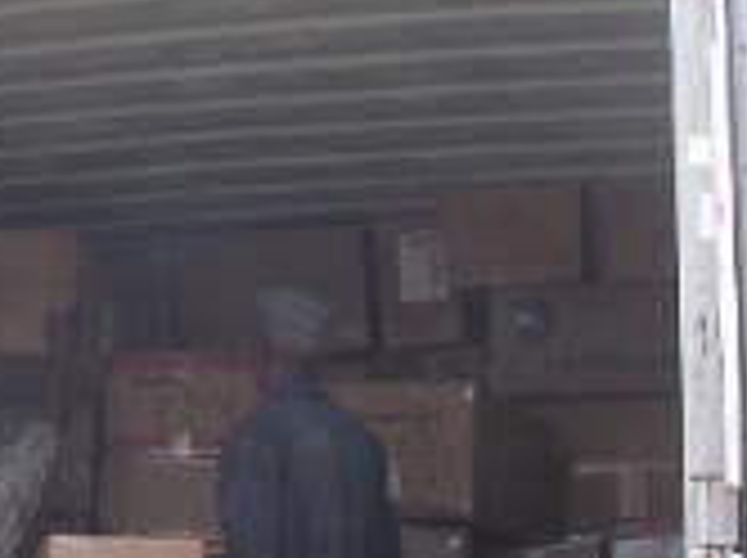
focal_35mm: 110
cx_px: -32
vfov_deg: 13.3
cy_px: 464
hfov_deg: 17.4
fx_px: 2370
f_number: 2.8
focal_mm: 5.8
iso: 100
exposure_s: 1/132
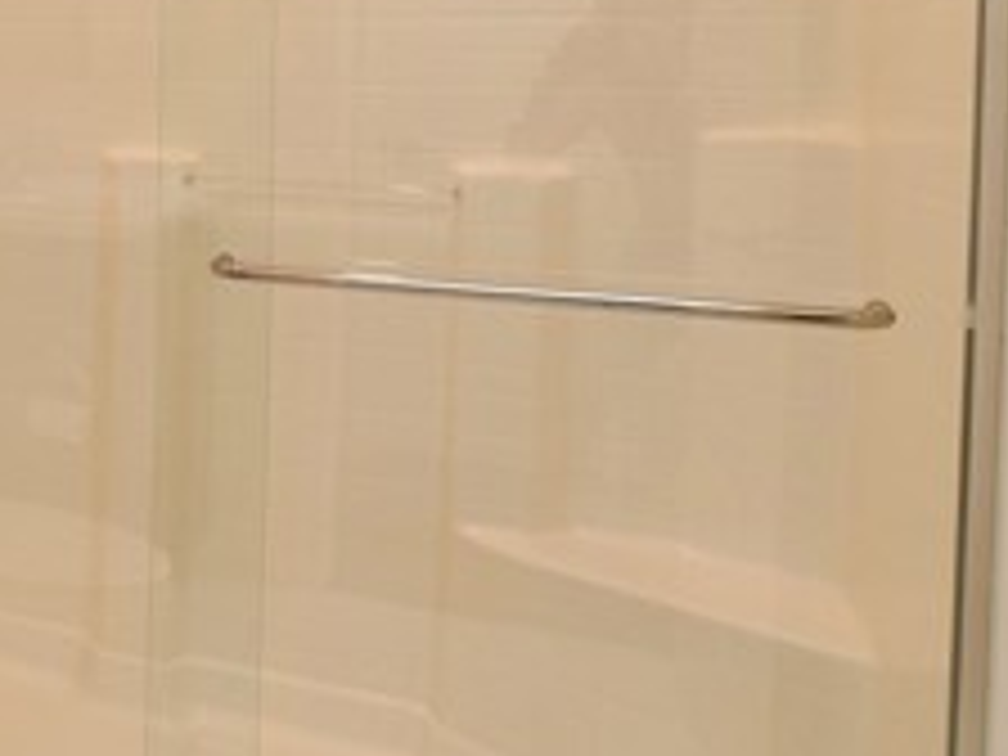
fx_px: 1321
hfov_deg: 32.0
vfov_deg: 30.1
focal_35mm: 45
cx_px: -297
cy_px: 29
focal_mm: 11
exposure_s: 1/60
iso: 800
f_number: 7.1
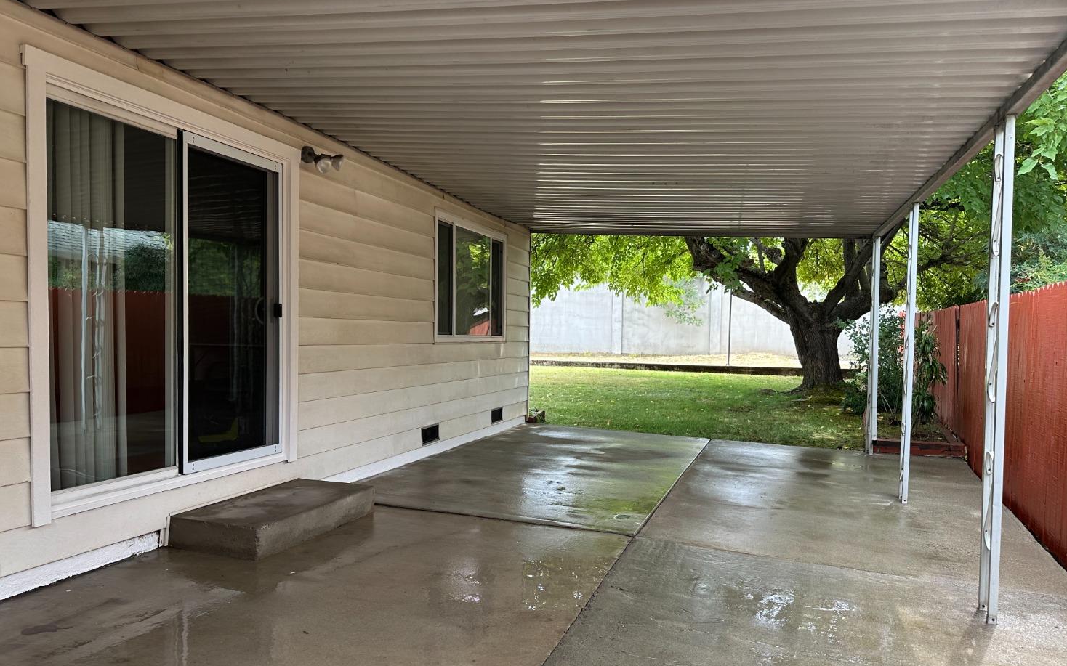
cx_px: 533
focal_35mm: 26
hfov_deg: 70.4
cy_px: 368
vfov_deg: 47.5
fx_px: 756
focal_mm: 6.86
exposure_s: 1/180
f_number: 1.78
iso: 80
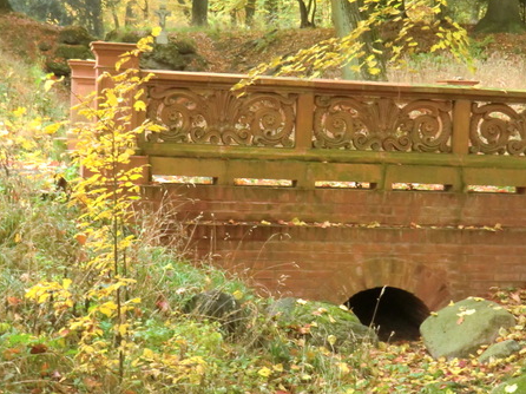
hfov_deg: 24.6
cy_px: 229
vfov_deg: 18.6
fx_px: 1200
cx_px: 353
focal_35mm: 79
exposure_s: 1/13
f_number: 4.2
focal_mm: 9.8
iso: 800
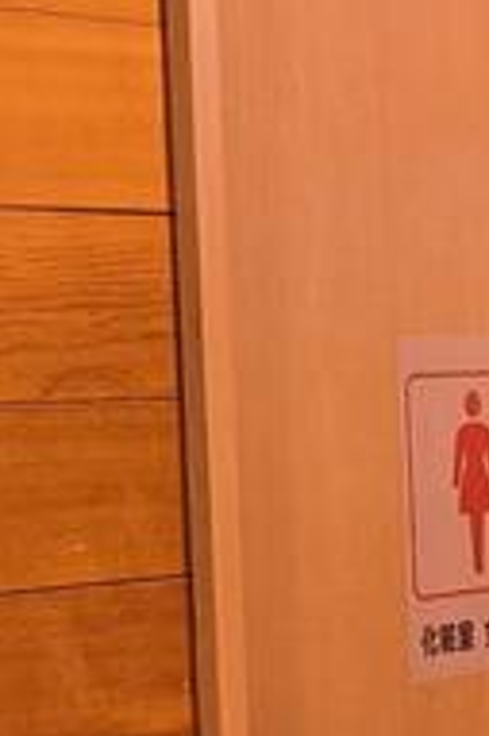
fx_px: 3143
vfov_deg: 13.0
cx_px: 970
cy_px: 919
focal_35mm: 154
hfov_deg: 8.4
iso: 800
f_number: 1.6
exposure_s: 1/60
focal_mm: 6.57
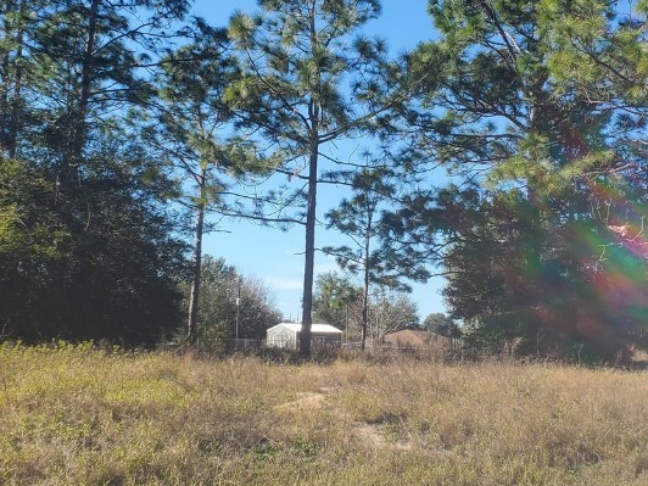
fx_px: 936
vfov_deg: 29.1
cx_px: 372
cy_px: 234
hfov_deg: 38.1
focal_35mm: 50
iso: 50
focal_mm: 4.3
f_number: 2.4
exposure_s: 1/764
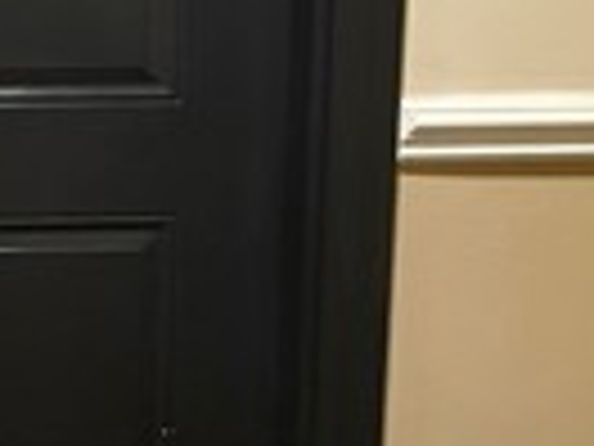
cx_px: -40
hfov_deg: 26.5
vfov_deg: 20.3
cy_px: -81
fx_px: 1167
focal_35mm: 68
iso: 800
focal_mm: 2.22
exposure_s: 1/60
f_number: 2.2
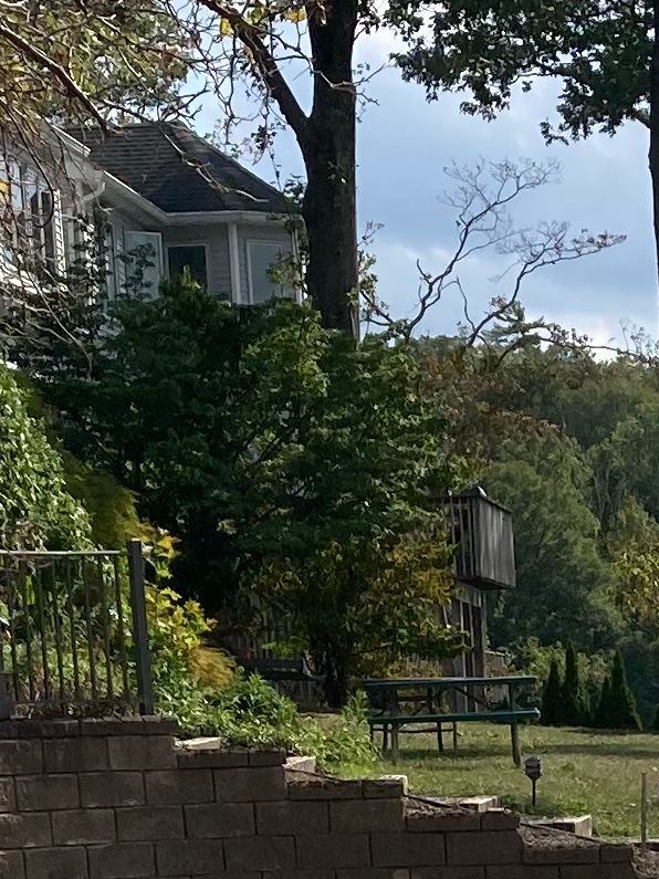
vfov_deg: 12.6
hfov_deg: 10.3
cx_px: 770
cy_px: 1626
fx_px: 3605
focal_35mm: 142
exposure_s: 1/2558
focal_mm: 3.99
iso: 20
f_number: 1.8
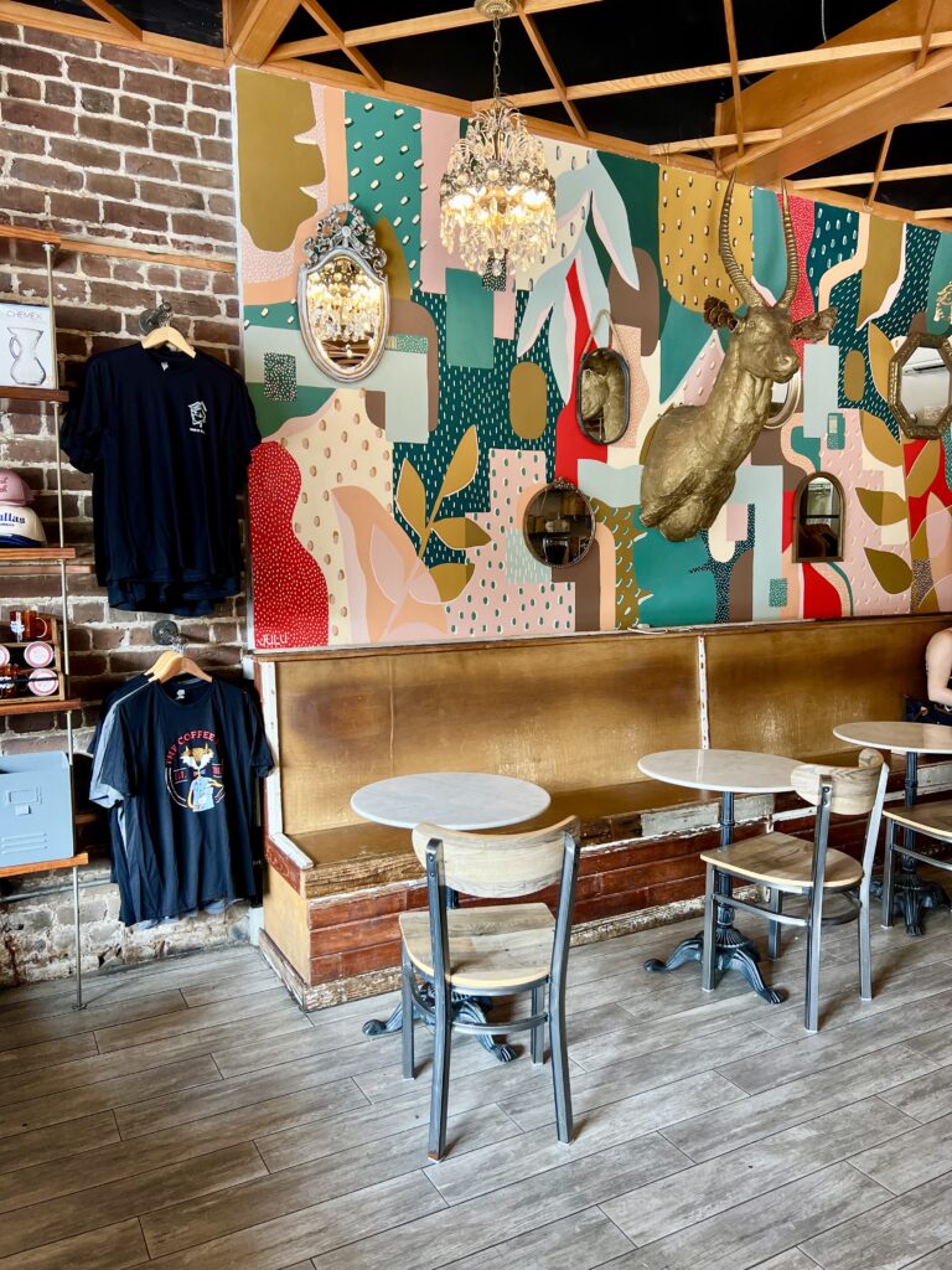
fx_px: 953
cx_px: 476
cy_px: 635
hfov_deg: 53.1
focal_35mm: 26
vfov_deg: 67.3
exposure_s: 1/60
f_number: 1.5
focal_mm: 5.7
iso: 80
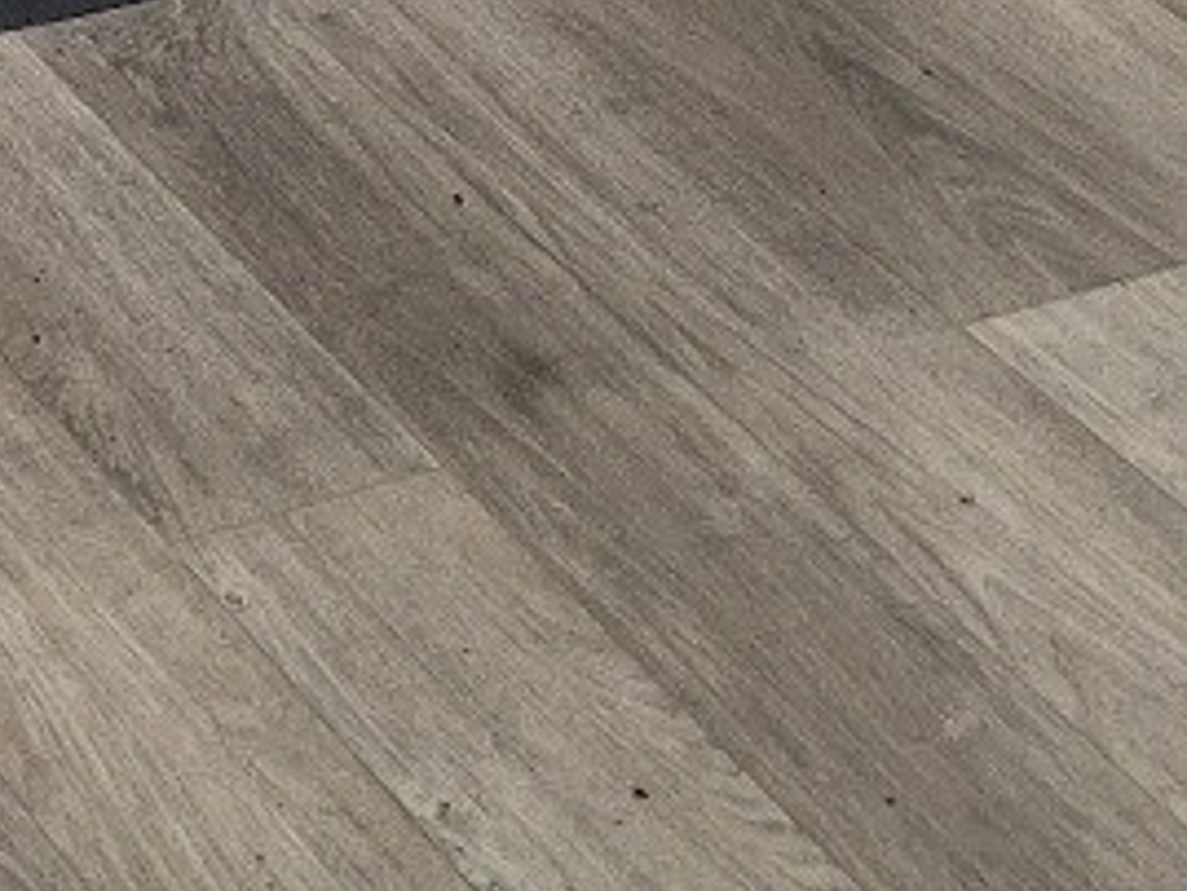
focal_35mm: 156
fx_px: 5352
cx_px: -415
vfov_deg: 8.2
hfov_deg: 12.2
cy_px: -1758
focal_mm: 5.4
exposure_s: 1/120
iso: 160
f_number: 1.8
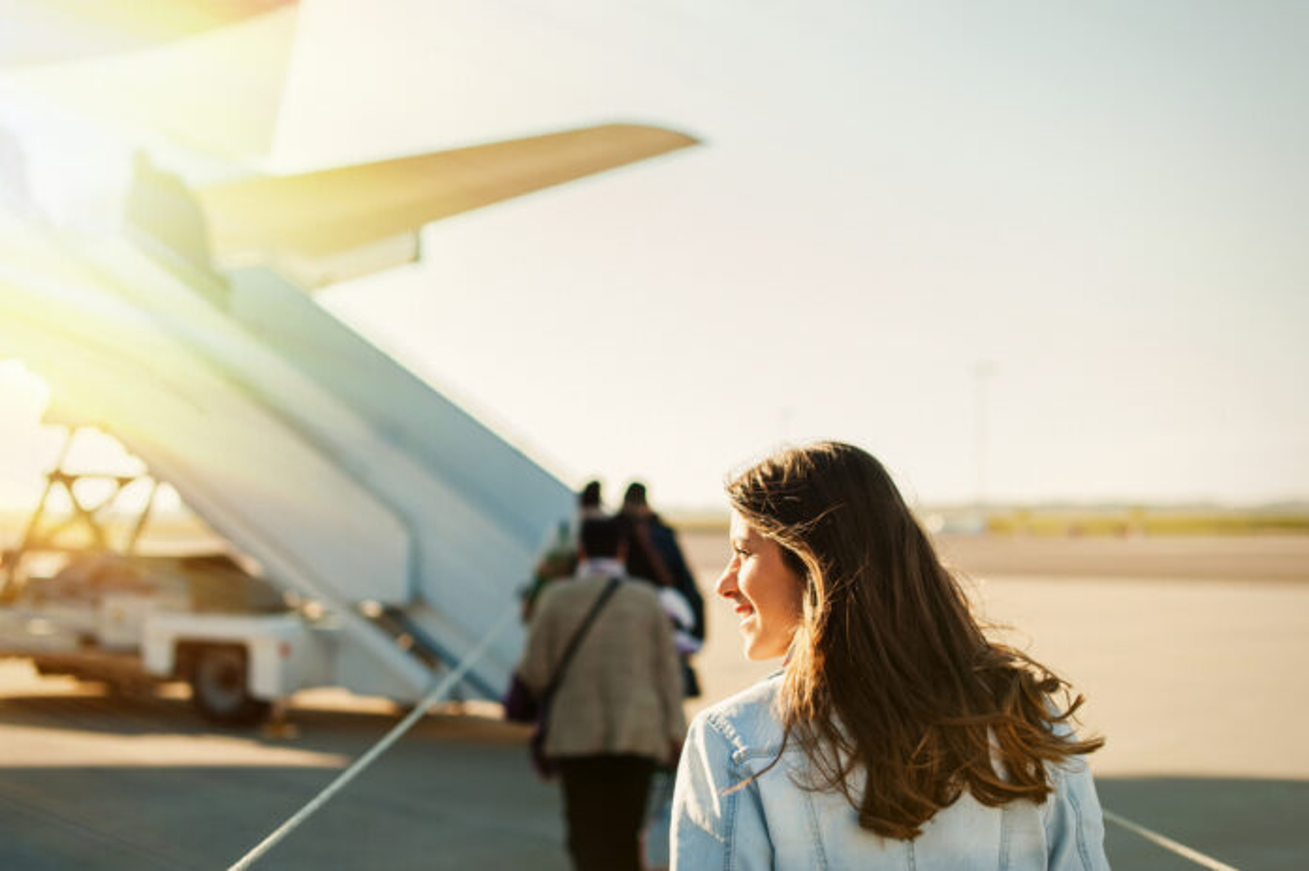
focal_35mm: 50
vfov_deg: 27.0
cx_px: 654
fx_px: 1817
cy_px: 436
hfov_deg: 39.6
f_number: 2.8
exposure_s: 1/1250
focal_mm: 50
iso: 100
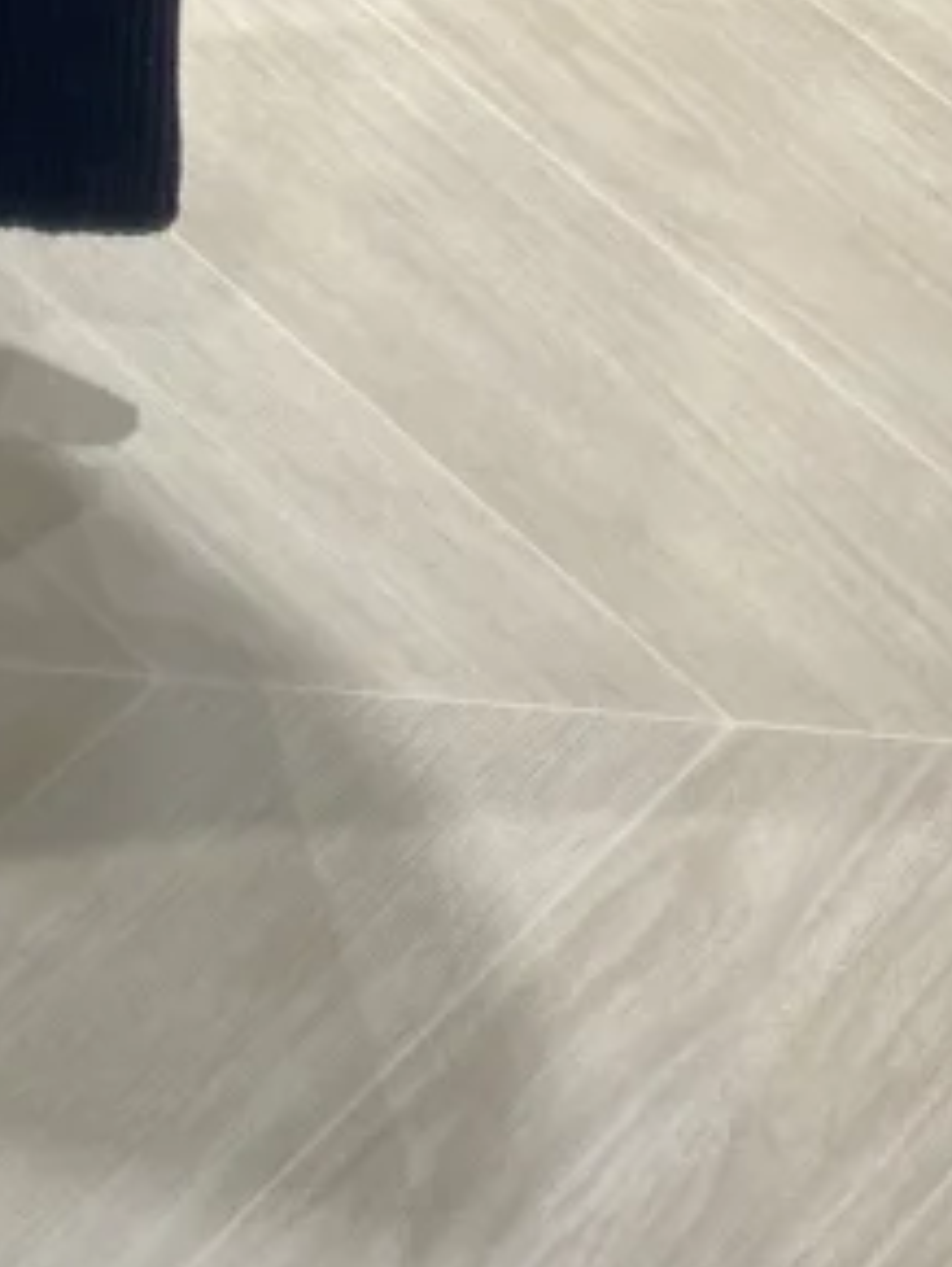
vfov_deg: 13.3
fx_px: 4723
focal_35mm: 129
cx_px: -598
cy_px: -1206
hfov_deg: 11.0
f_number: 1.8
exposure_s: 1/100
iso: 64
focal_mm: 4.25
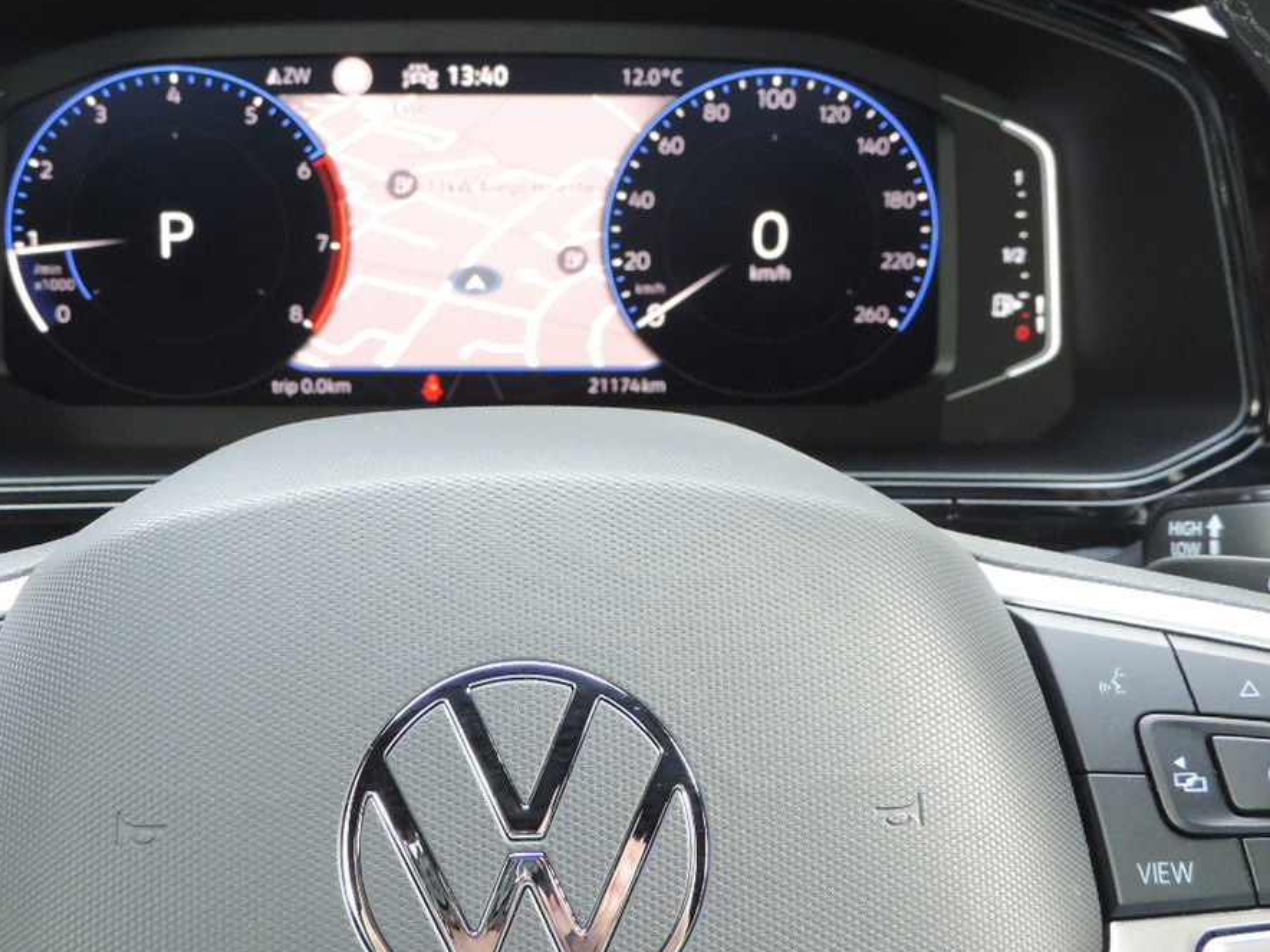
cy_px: 248
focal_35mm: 57
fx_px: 2091
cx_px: 501
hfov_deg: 33.7
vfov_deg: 25.4
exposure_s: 1/40
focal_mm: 6.2
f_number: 3.3
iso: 400
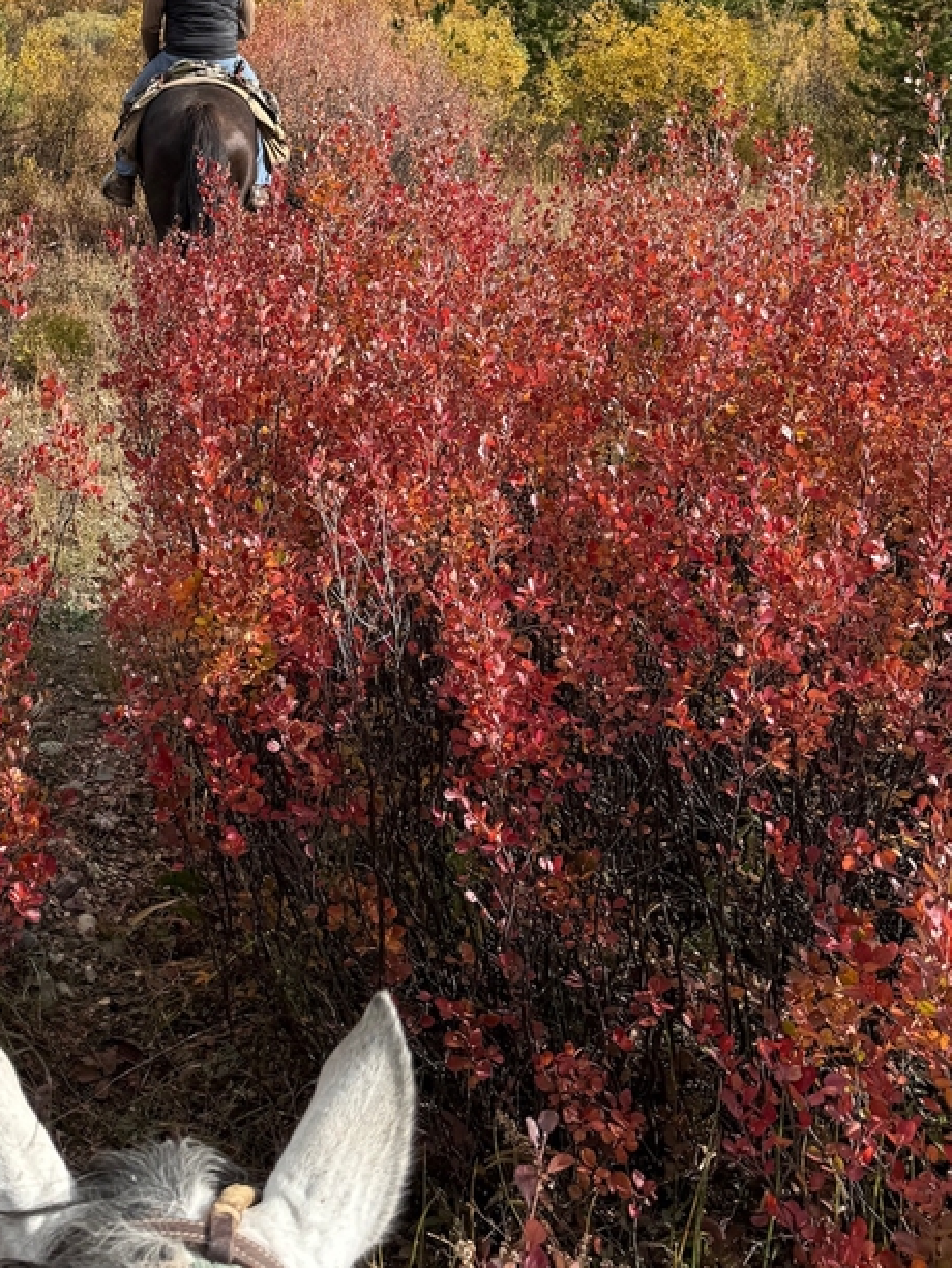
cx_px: 172
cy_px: 213
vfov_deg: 38.5
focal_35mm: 47
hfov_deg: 30.1
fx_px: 1723
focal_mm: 6.76
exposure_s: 1/2445
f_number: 1.78
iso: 80
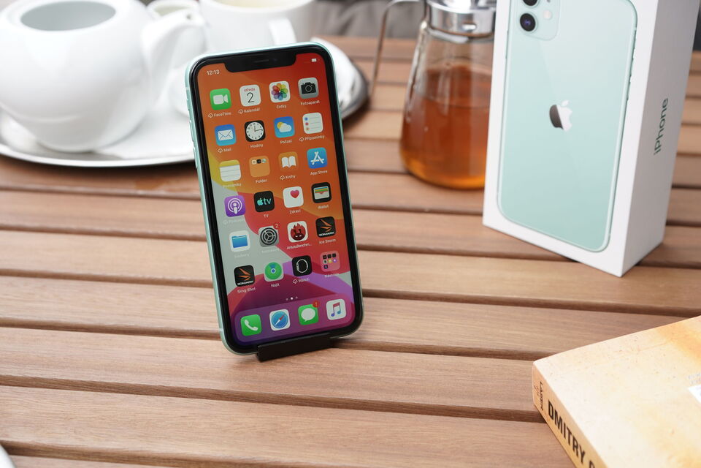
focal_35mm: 55
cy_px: 234
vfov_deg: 24.6
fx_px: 1071
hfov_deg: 36.2
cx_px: 350
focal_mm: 55
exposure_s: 1/250
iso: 640
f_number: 5.6
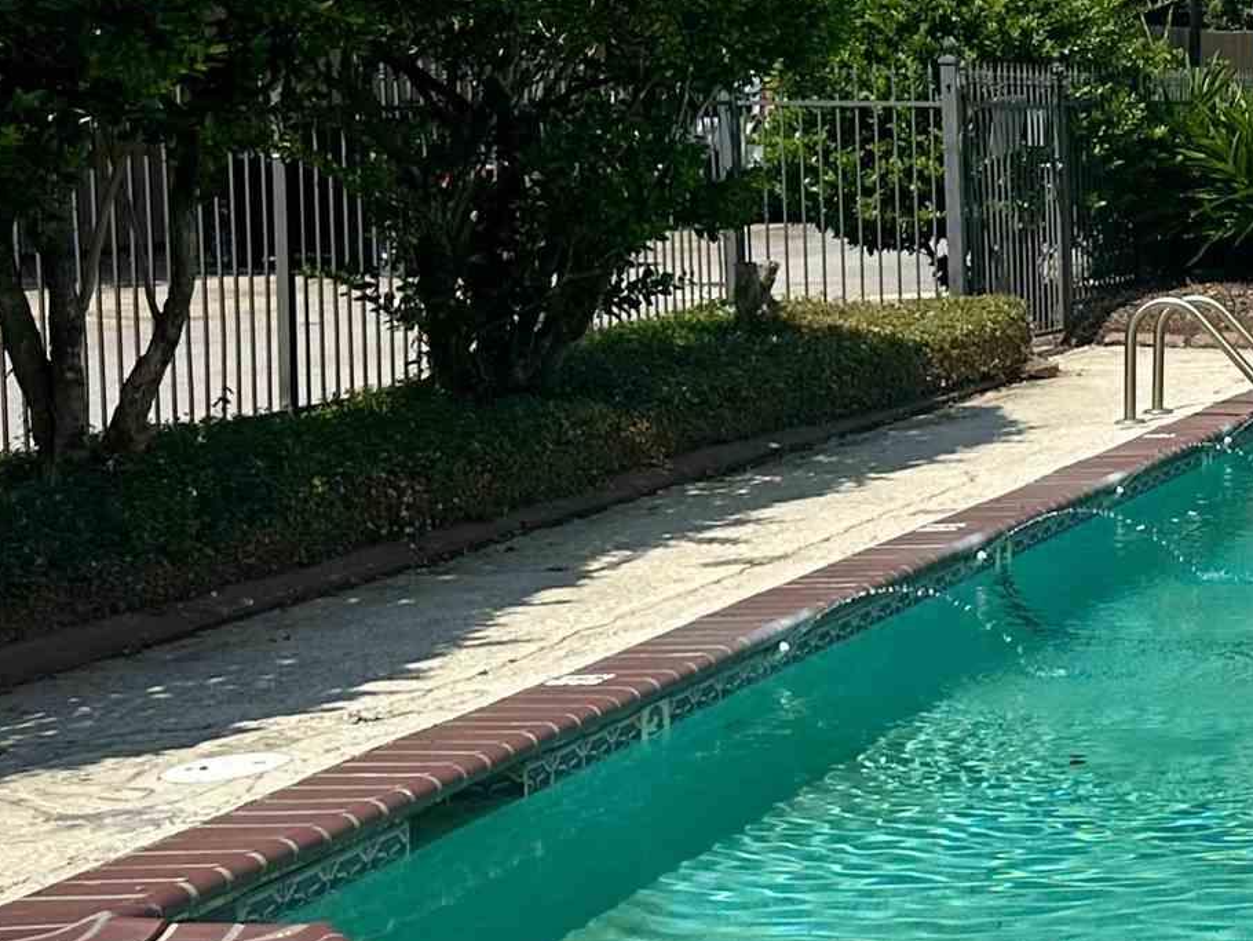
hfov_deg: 20.4
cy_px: 343
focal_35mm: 81
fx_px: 2933
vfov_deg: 18.2
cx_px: 1929
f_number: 1.78
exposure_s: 1/7042
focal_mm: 6.86
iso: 80
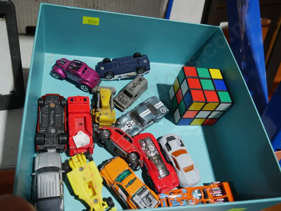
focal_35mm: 31
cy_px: 105
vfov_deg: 45.5
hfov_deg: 58.3
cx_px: 137
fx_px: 252
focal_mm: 15
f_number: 3.6
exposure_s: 1/60
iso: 320
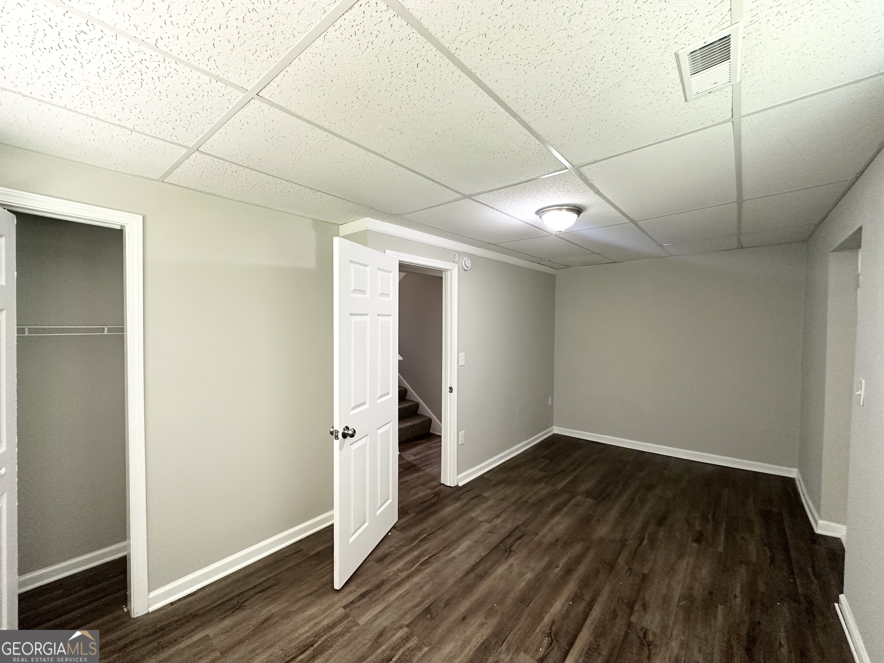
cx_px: 442
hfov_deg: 102.1
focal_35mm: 14
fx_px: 358
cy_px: 332
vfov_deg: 85.7
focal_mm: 2.22
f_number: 2.2
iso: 250
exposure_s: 1/60
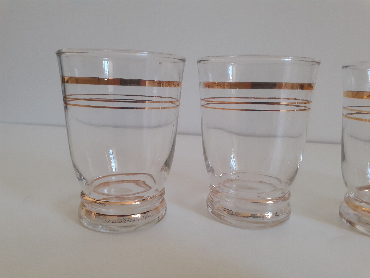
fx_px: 289
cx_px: 185
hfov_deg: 65.3
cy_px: 139
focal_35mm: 27
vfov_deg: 51.4
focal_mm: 3.6
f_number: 1.9
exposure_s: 1/50
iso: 125
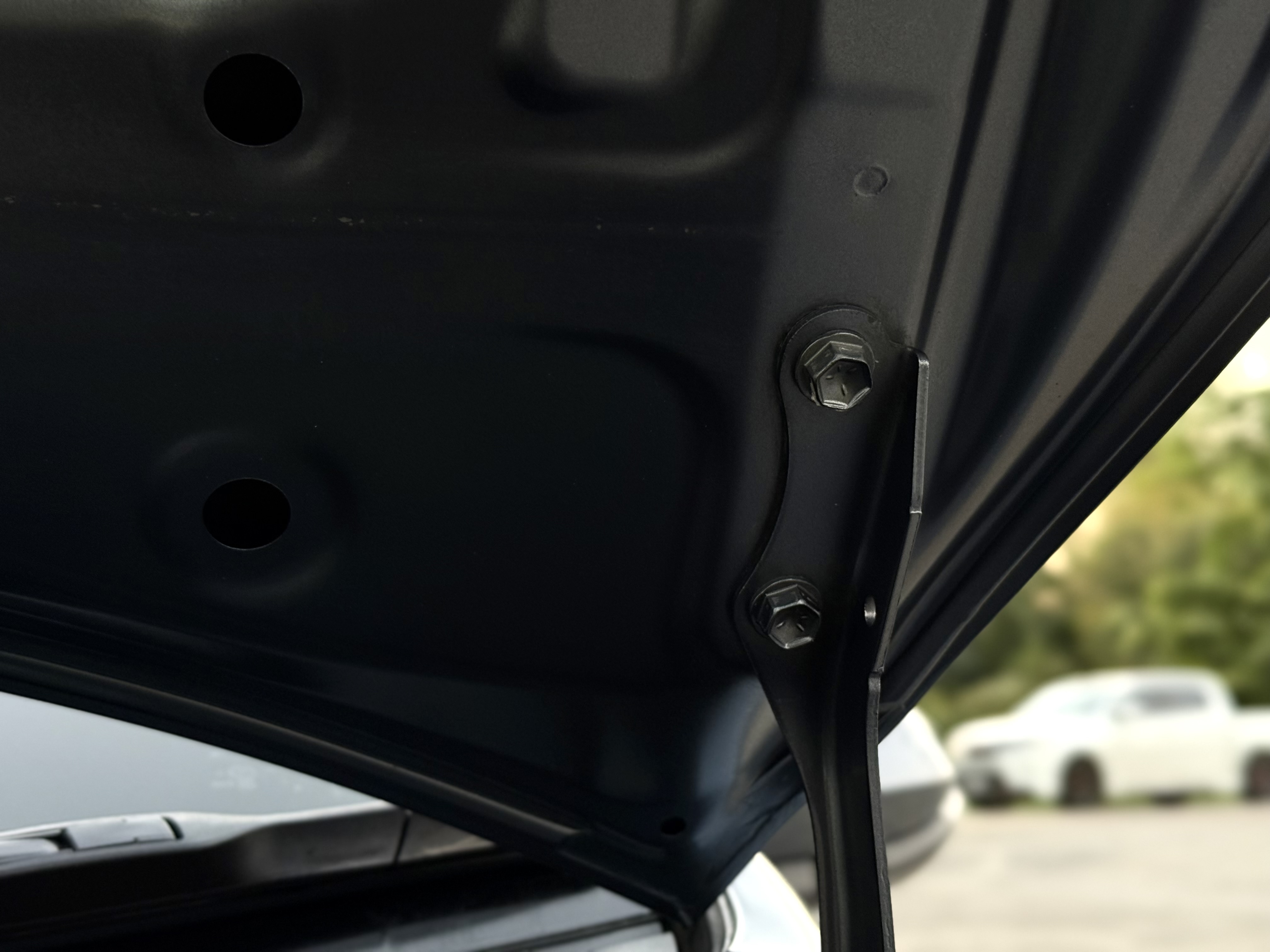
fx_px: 1761
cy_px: 476
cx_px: 635
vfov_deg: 30.3
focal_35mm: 48
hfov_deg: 39.7
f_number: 1.78
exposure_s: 1/33
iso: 200
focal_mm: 6.76
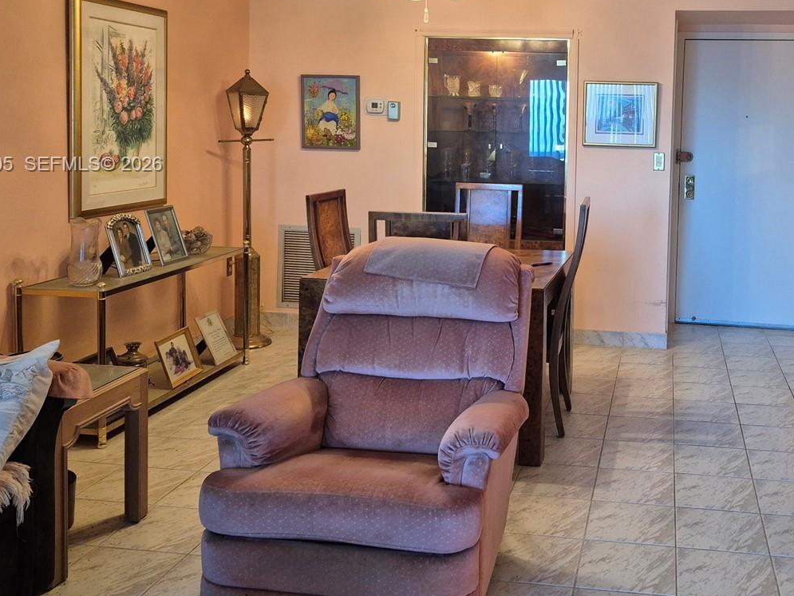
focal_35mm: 37
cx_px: 552
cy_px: 165
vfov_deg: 37.9
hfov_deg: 49.0
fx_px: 849
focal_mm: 5.4
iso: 640
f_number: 1.8
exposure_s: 1/120
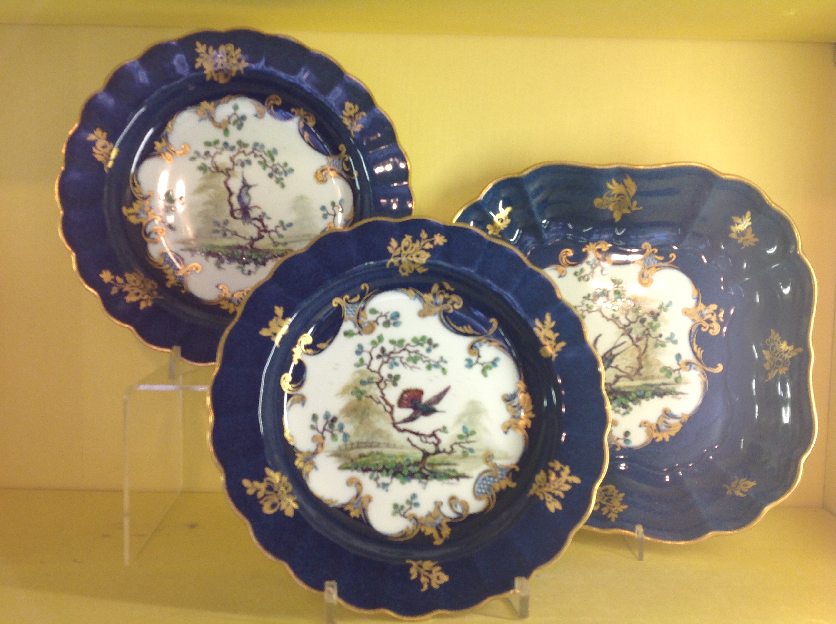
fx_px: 844
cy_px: 312
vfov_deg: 40.6
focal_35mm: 35
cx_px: 418
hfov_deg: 52.7
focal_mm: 4.28
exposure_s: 1/40
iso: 64
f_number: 2.4
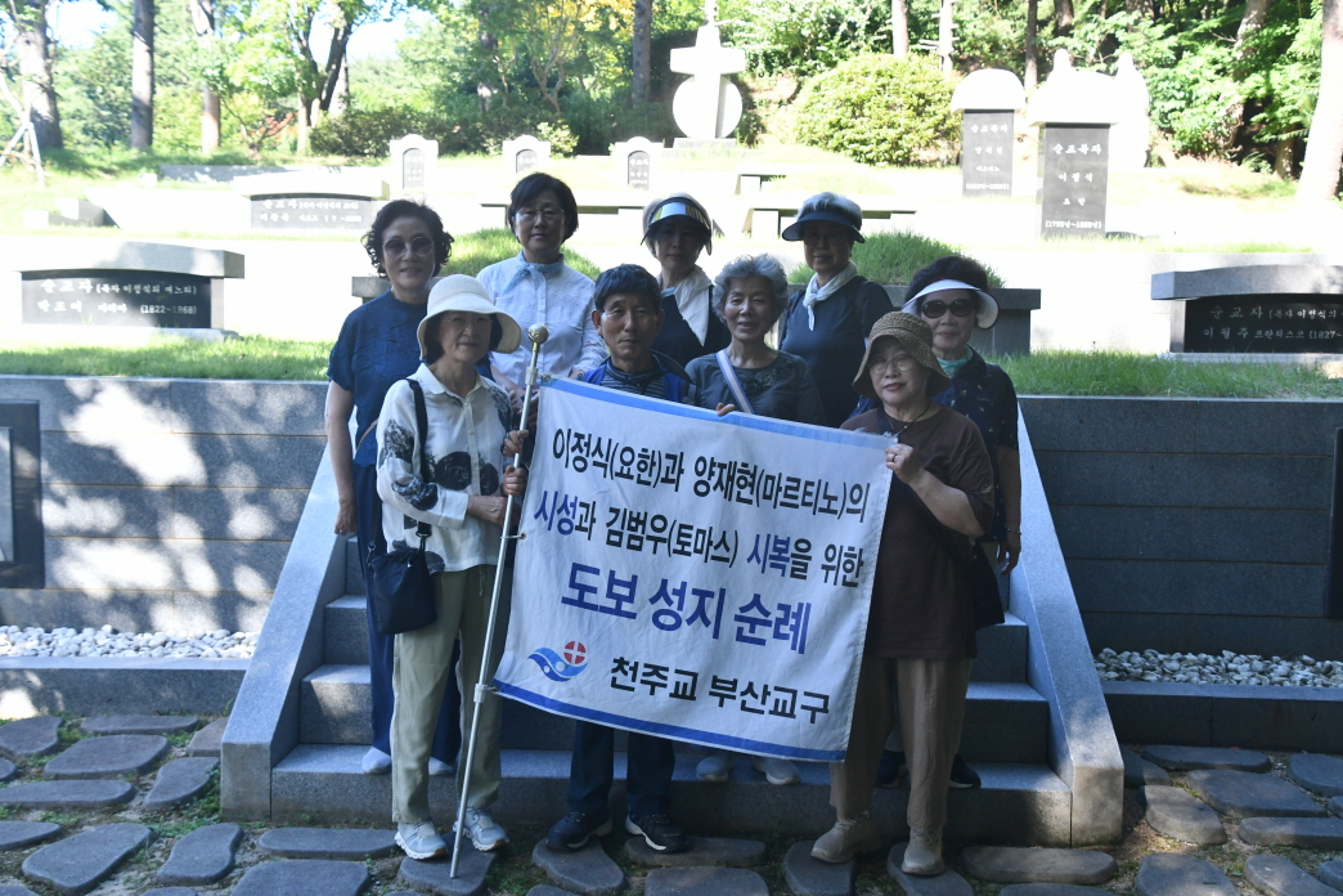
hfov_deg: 53.1
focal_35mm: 36
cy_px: 448
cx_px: 672
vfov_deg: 36.9
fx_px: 1343
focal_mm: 24
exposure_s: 1/160
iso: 800
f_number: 6.3
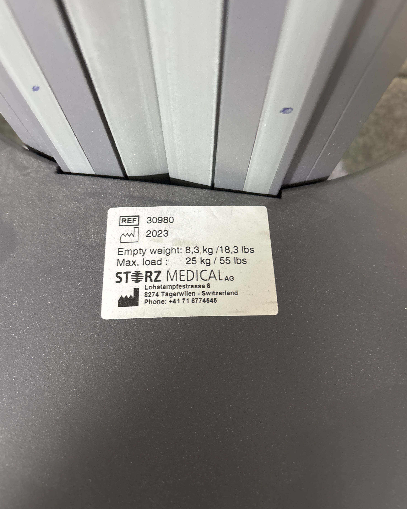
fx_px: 422
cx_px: 203
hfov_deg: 51.5
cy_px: 232
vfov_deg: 62.1
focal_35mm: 28
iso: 500
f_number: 1.6
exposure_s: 1/50
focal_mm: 5.96
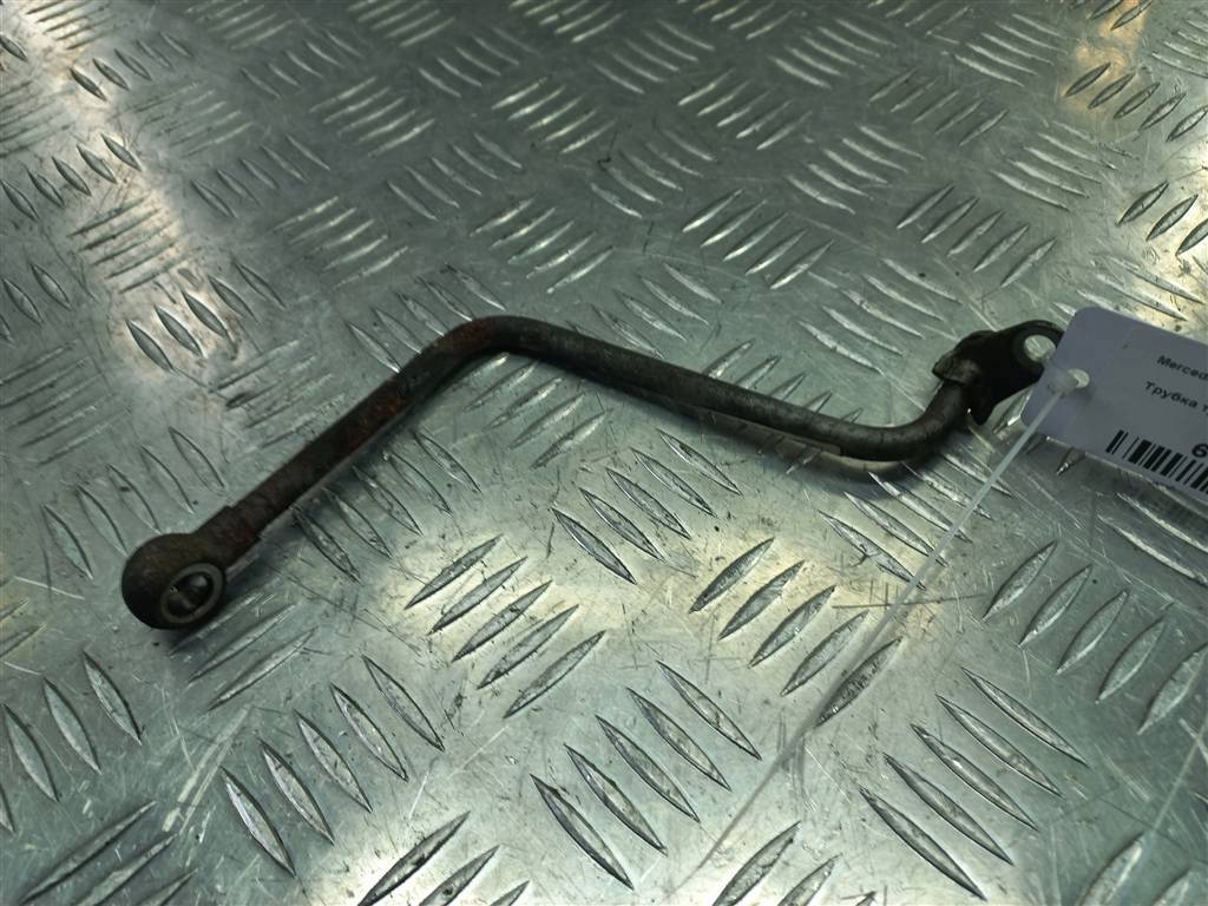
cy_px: 453
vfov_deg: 54.9
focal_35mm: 25
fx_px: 872
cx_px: 604
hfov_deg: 69.4
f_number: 1.8
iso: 32
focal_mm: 4.6
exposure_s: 1/50
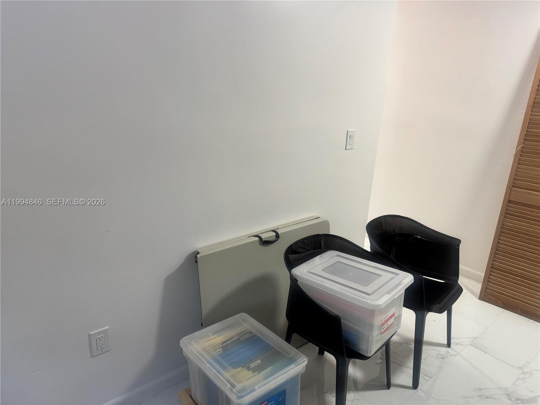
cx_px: 270
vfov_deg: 56.8
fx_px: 374
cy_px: 202
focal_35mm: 24
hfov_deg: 71.6
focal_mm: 6.76
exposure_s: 1/60
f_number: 1.78
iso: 160
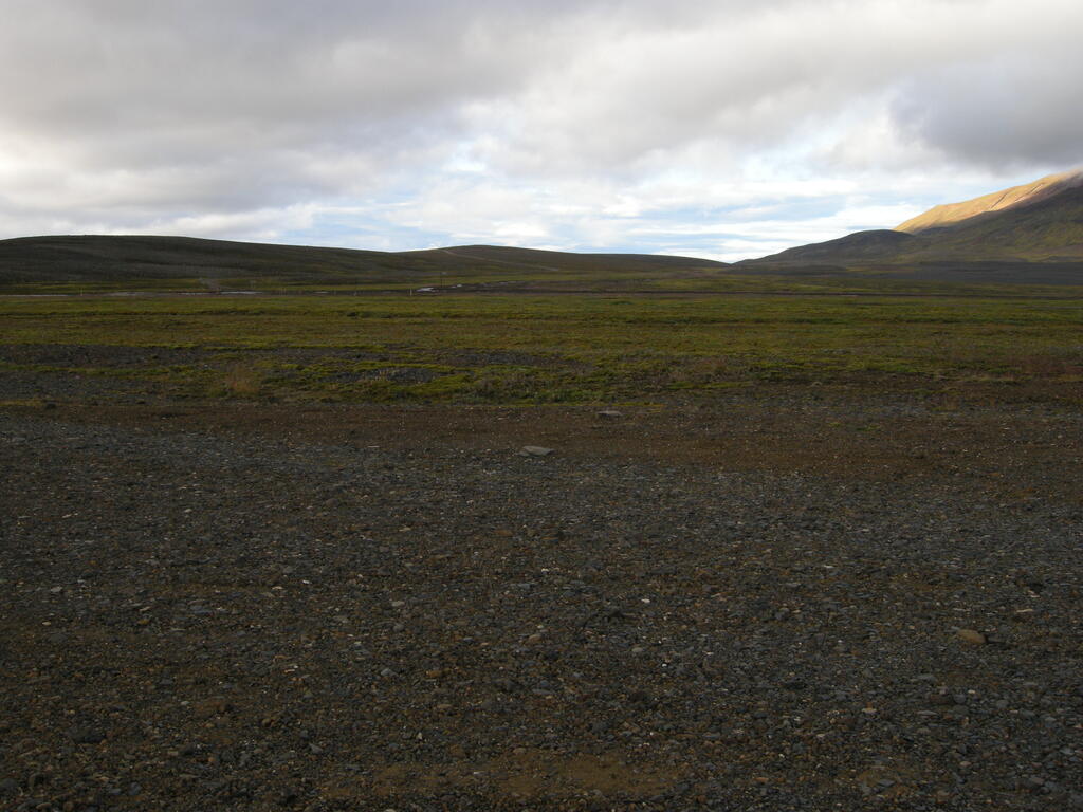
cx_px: 542
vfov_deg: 40.7
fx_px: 1095
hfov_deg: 52.6
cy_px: 406
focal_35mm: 35
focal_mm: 7.5
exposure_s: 1/165
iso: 100
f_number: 4.3
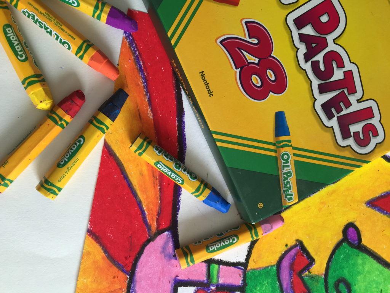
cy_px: 146
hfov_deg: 61.7
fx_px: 327
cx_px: 195
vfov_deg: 48.2
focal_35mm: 29
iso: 32
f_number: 2.2
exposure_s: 1/60
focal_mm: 4.15
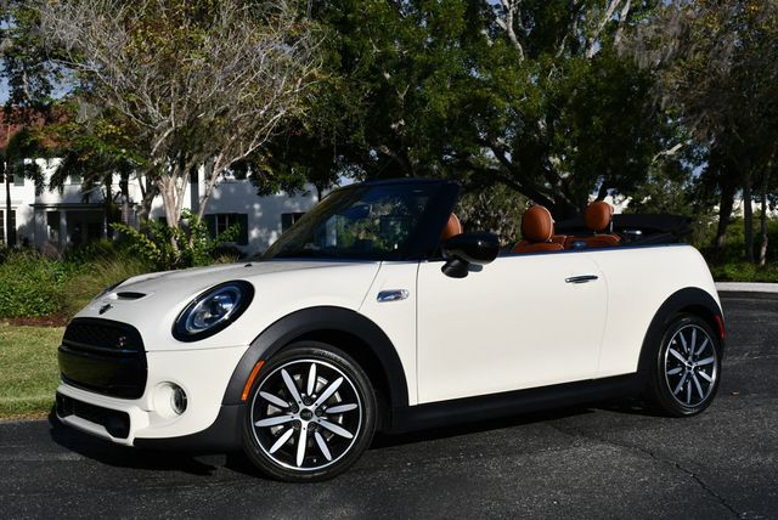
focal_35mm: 48
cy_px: 260
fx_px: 1038
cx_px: 389
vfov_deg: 28.1
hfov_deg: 41.1
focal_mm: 24
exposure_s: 1/400
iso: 100
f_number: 10
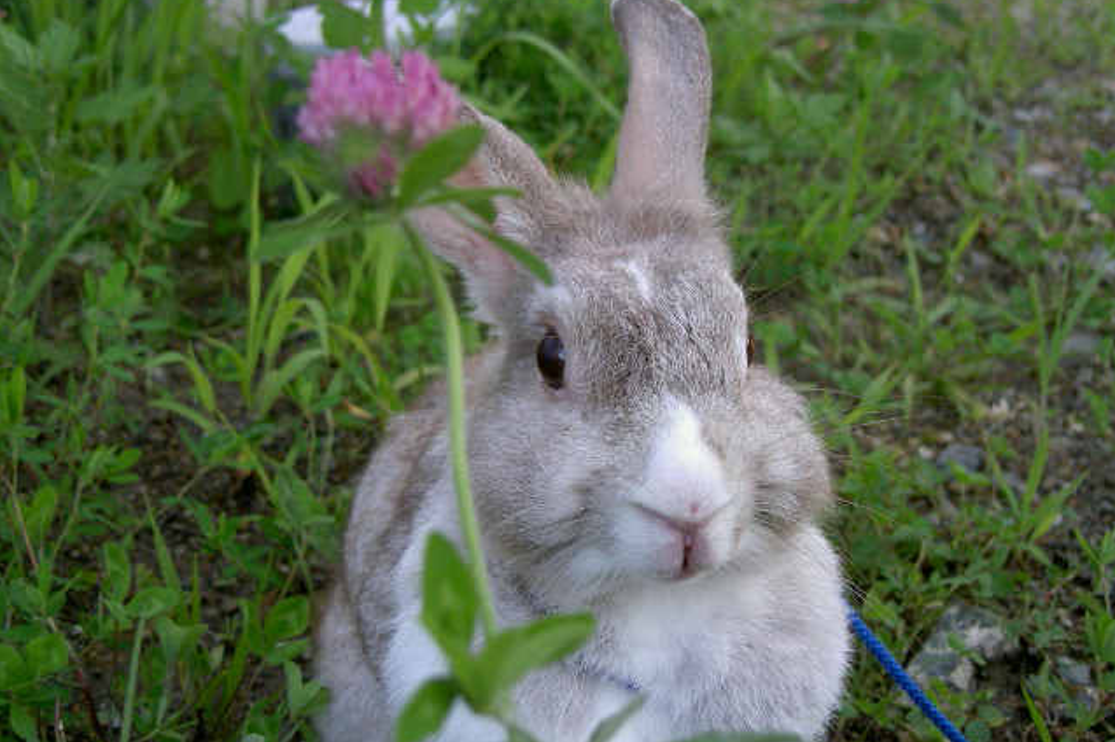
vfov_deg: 29.2
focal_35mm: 46
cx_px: 558
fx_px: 1424
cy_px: 368
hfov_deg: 42.8
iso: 100
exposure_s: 1/68.5
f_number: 2.9
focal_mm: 9
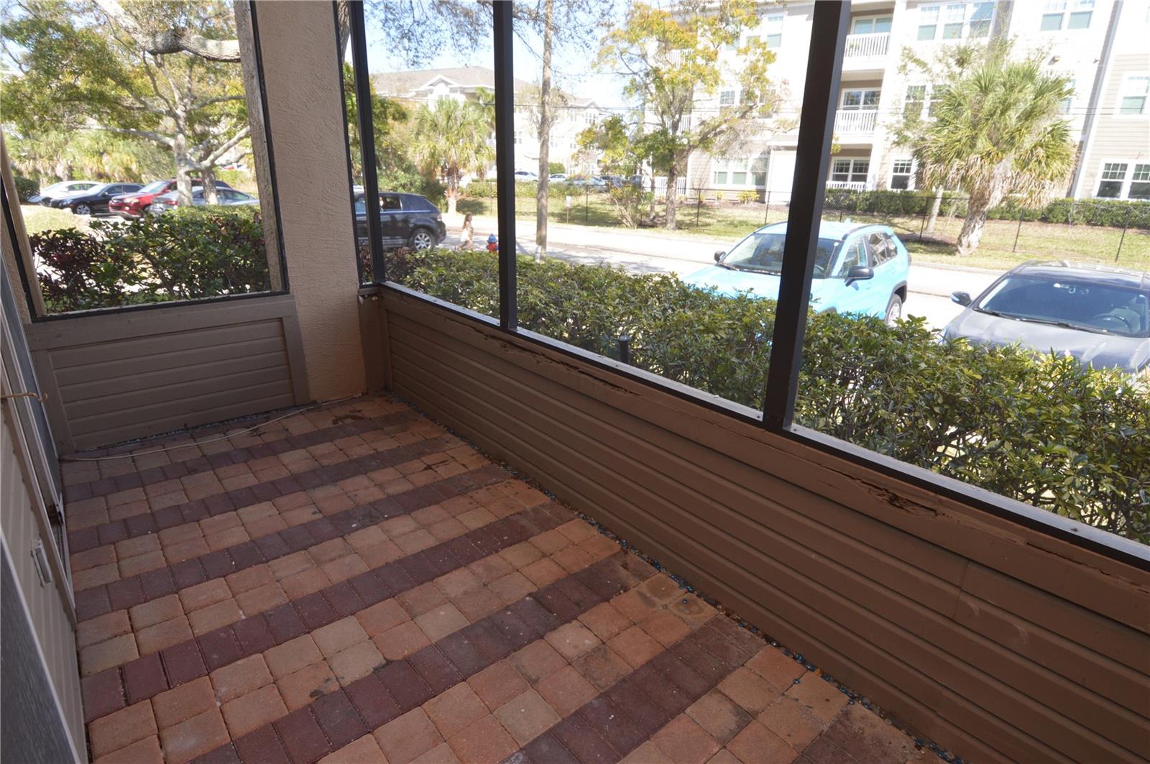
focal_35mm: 18
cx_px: 575
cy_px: 382
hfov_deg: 90.1
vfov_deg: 67.3
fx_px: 574
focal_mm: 12
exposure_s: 1/125
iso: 280
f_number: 5.6
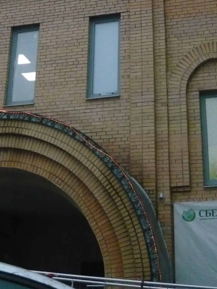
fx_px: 593
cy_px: 5
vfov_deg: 26.1
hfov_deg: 20.7
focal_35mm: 71
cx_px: 99
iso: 800
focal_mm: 5.5
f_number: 2.8
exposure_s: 1/400
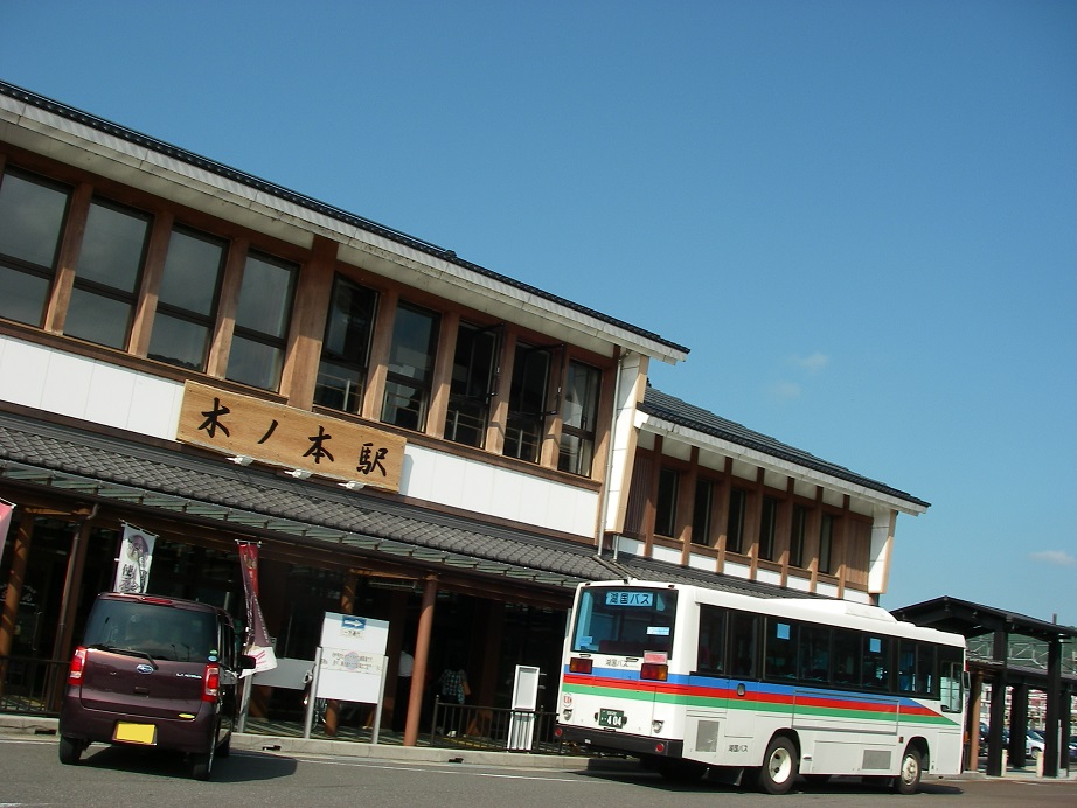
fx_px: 1183
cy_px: 404
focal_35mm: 38
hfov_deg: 49.0
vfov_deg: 37.7
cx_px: 538
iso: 64
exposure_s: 1/200
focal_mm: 6.3
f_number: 6.6
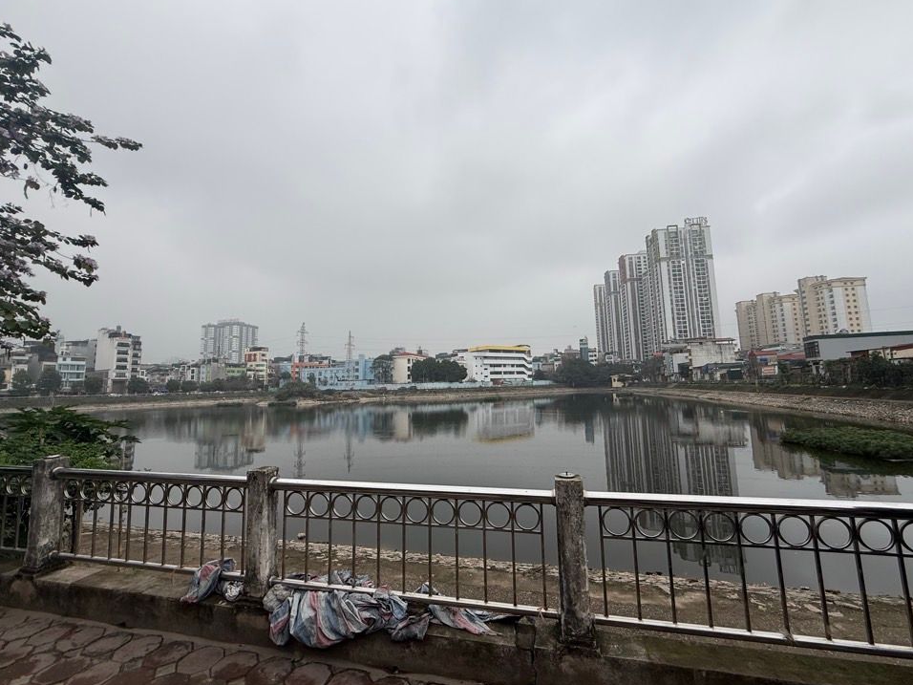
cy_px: 336
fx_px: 396
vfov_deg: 81.7
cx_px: 458
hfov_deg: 98.2
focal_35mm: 15
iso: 50
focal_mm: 2.22
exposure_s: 1/2024
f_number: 2.2
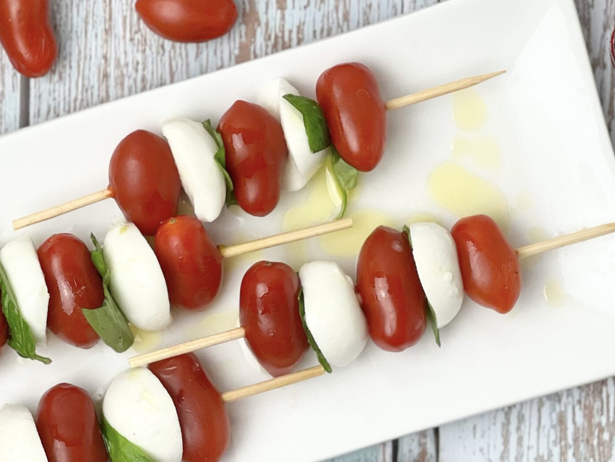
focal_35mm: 141
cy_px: 288
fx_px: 2505
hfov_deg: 14.0
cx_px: 187
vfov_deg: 10.5
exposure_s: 1/100
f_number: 2.8
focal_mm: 9
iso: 80
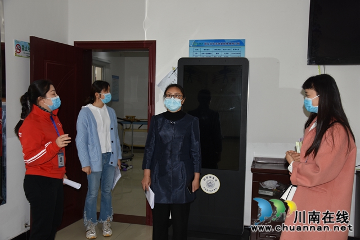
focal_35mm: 38
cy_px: 120
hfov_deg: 51.3
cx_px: 180
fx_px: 375
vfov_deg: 35.5
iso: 400
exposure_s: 1/60
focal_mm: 25
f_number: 4
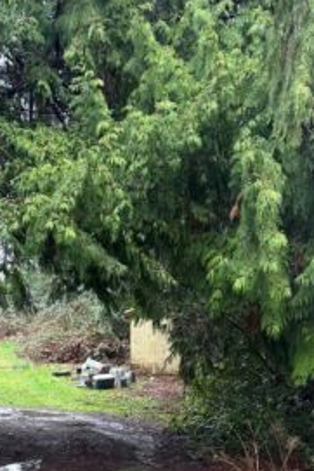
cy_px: 403
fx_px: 694
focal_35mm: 53
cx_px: 73
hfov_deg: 25.1
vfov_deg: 35.8
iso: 100
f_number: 1.5
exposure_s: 1/121
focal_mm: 5.7
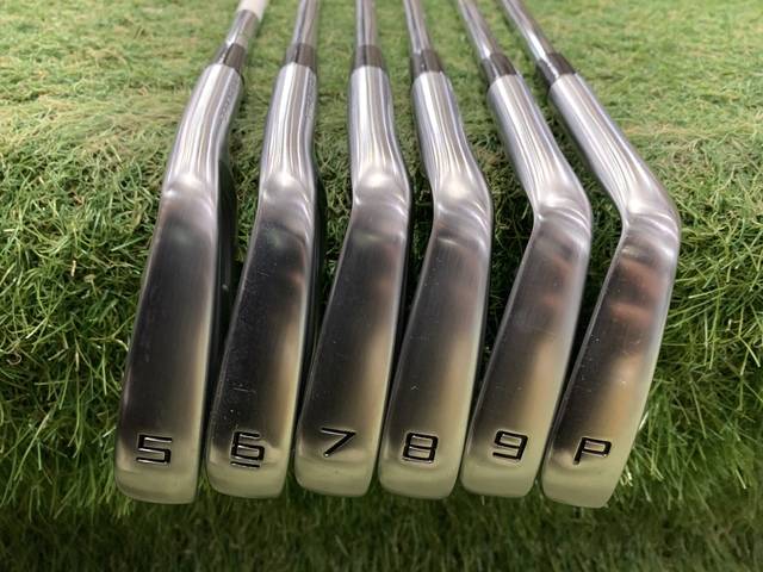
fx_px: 573
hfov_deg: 67.3
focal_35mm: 26
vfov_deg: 53.1
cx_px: 382
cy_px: 286
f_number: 1.8
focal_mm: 4.25
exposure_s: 1/40
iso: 250
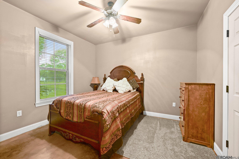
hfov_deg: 104.3
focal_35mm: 14
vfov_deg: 81.1
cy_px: 80
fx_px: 93
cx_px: 120
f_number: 10
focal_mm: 14
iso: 200
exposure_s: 4
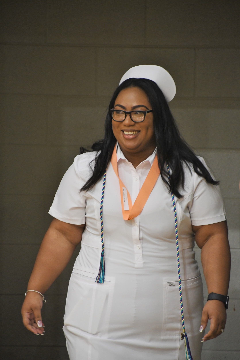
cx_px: 120
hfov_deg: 3.8
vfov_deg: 5.7
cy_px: 180
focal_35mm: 360
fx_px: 3599
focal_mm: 240
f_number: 6.3
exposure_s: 1/80
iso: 1600
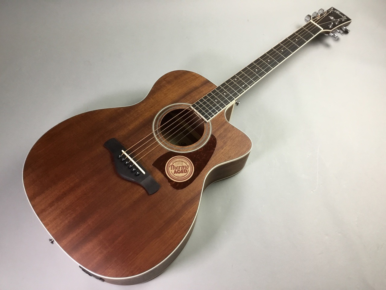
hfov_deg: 58.4
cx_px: 193
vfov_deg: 45.4
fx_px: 346
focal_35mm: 31
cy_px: 145
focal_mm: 3.3
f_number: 2.4
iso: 100
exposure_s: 1/30
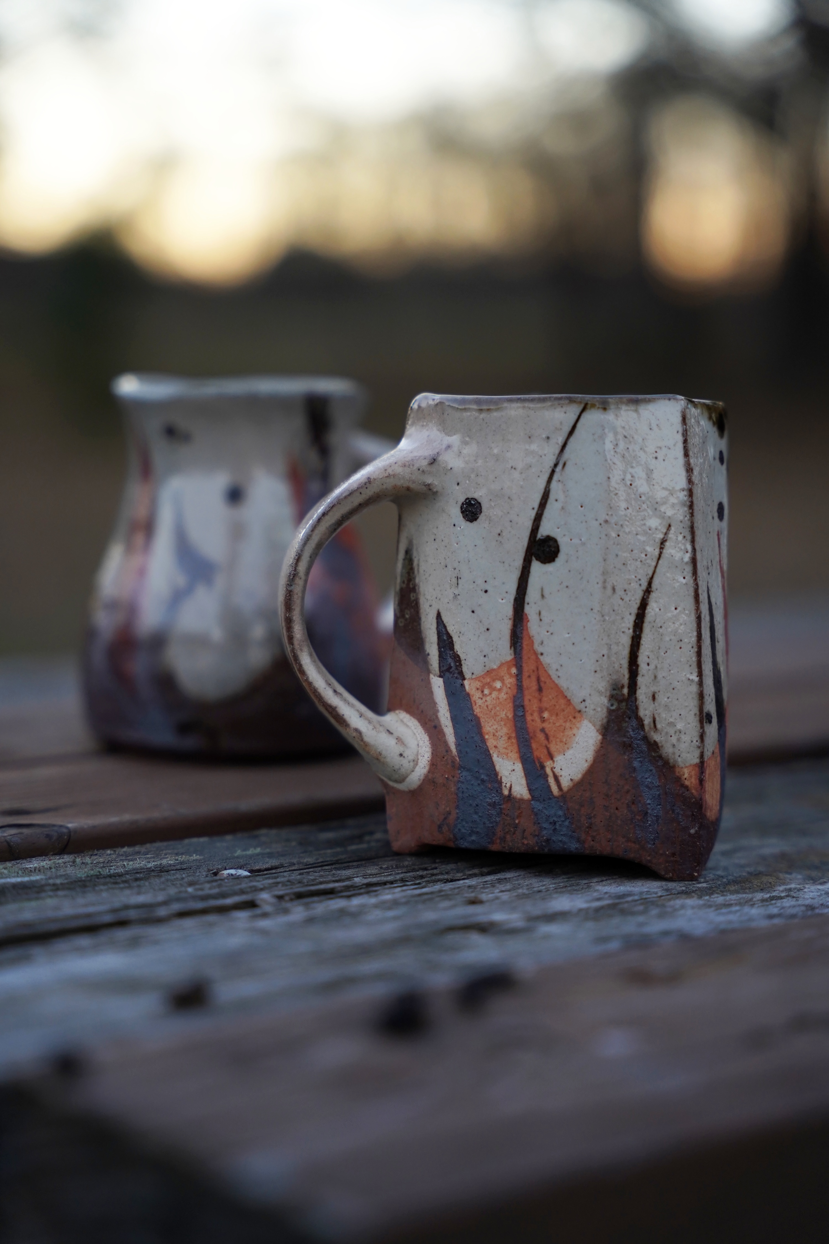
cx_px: 414
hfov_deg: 19.5
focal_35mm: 70
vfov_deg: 28.8
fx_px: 2418
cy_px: 622
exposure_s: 1/400
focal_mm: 70
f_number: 2.8
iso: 800
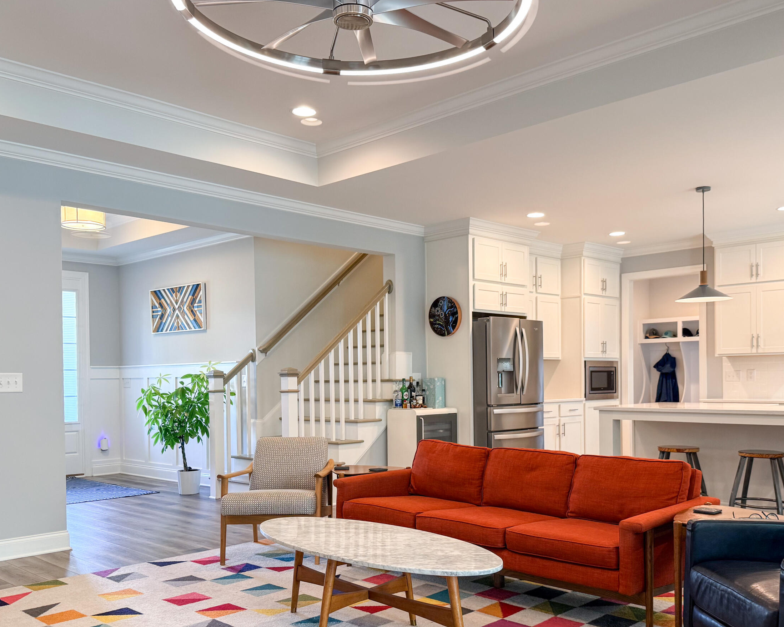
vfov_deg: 45.5
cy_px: 383
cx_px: 420
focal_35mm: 32
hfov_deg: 55.6
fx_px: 743
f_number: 1.8
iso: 160
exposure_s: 1/60
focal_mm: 6.76
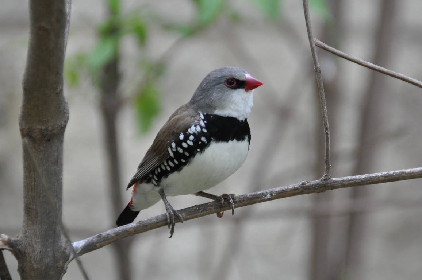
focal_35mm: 623
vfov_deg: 2.2
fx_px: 7295
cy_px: 125
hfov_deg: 3.3
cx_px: 260
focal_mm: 300
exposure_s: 1/320
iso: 1000
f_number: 5.6
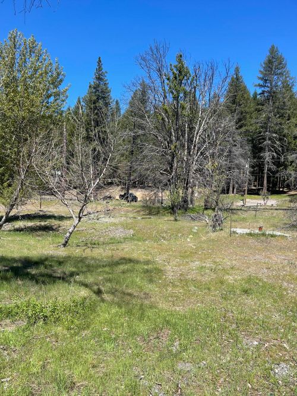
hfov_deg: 53.0
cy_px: 198
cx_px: 148
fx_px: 298
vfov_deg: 67.3
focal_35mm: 26
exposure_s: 1/2083
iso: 32
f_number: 1.6
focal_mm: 5.1
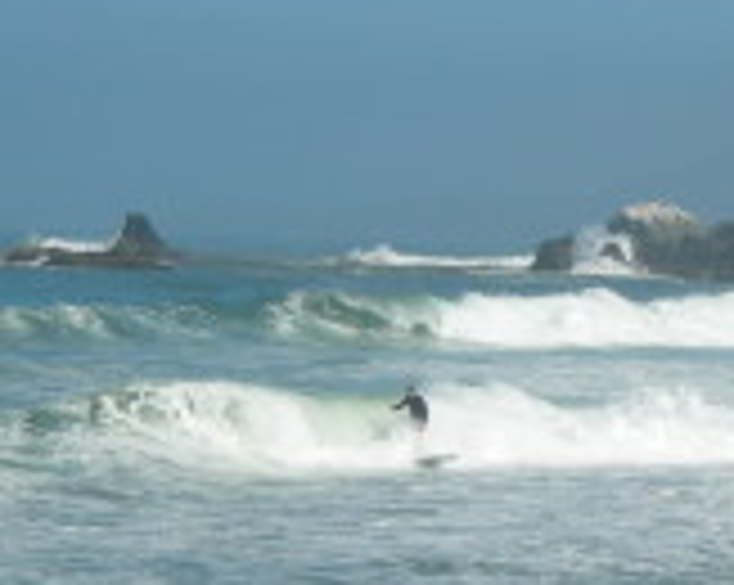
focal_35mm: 312
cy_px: 281
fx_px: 6770
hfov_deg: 6.2
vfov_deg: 5.0
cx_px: 675
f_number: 8.2
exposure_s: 1/265
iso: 50
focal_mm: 23.4
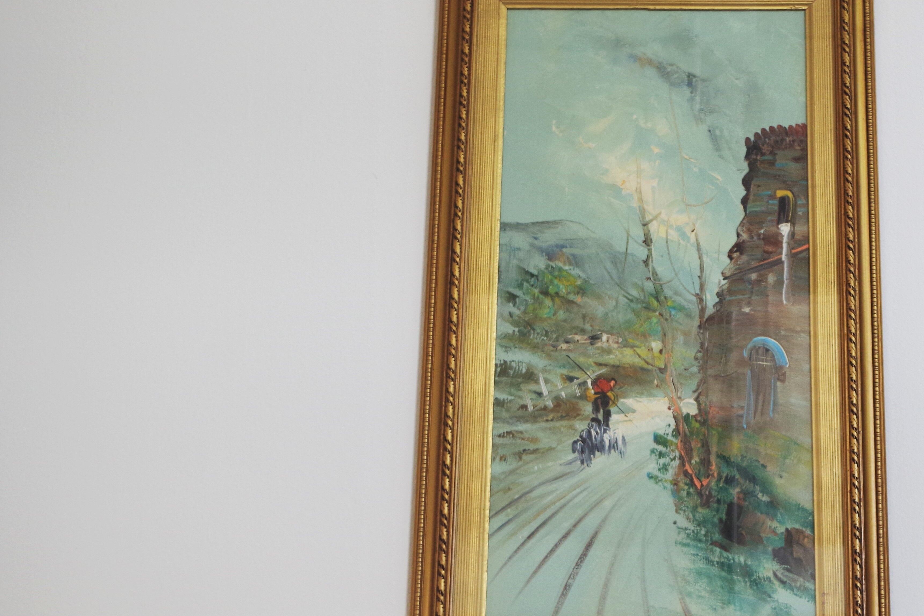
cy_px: 303
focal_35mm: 69
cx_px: 660
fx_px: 1771
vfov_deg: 19.7
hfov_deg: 28.9
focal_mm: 28.13
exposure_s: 1/60
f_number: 4
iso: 400
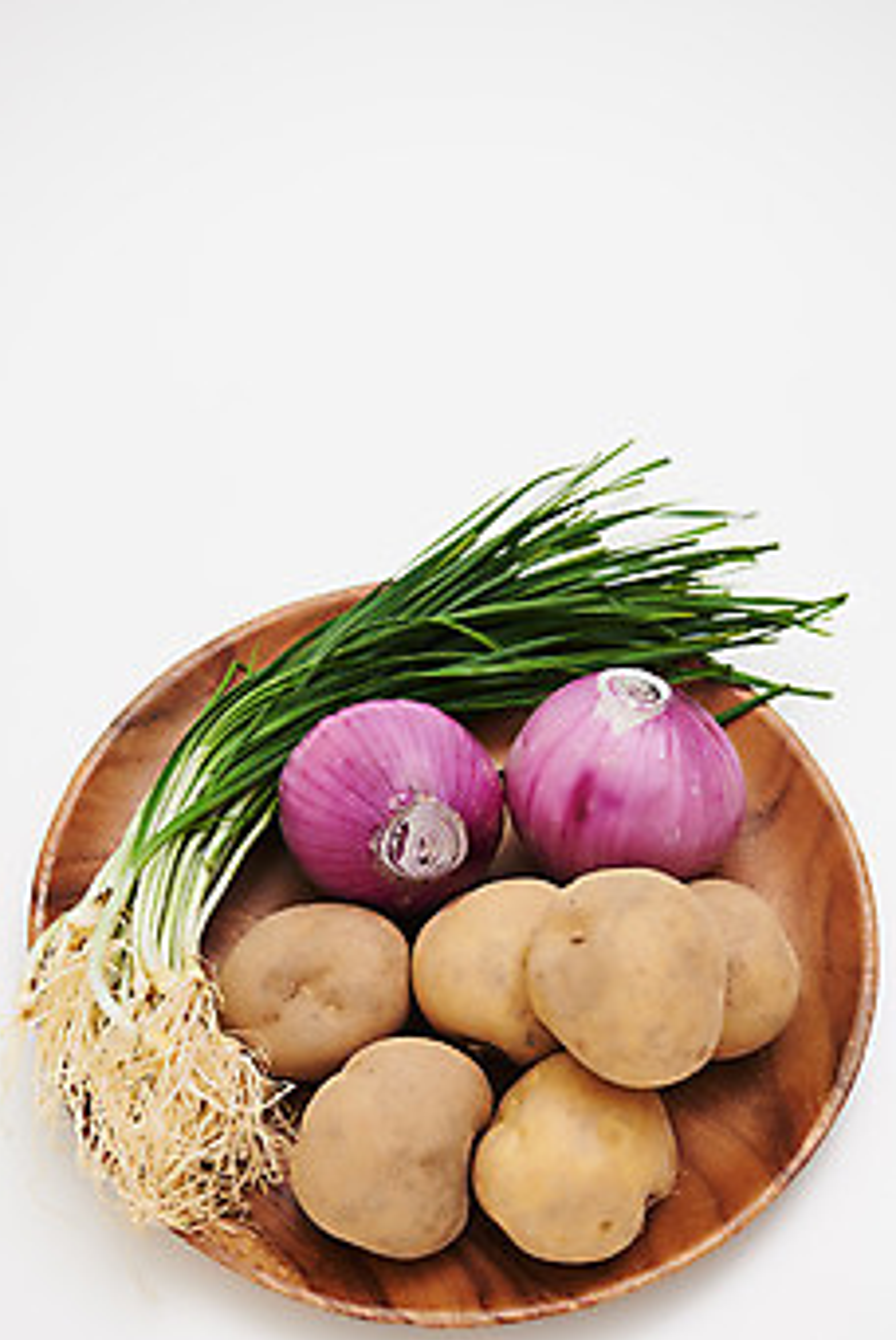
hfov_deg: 16.7
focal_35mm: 82
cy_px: 758
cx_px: 462
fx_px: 3055
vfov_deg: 24.7
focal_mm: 70
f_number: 5.6
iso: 100
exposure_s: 1/125
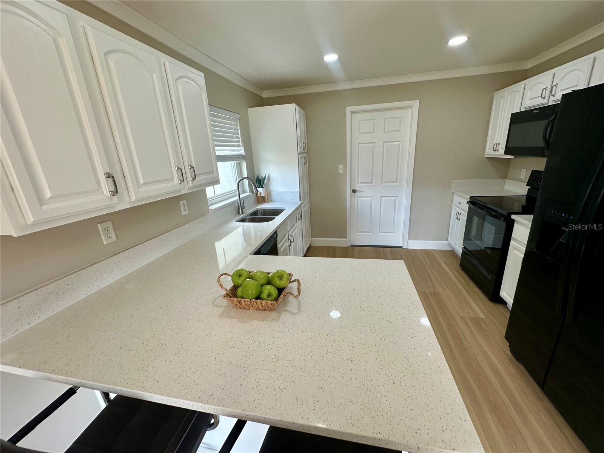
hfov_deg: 102.1
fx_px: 244
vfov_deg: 85.7
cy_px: 226
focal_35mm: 14
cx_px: 302
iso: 80
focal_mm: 2.22
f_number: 2.2
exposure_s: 1/120
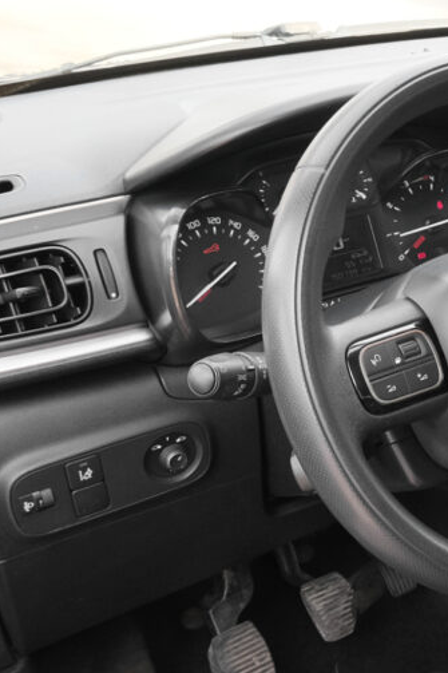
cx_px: 649
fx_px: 1027
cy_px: 381
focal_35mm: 55
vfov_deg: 36.2
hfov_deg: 21.2
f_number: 9
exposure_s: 1/100
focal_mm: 18.1
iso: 2000
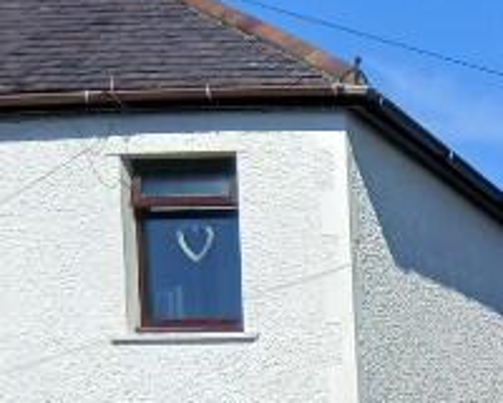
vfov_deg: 10.4
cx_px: 986
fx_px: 1935
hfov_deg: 13.0
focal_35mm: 130
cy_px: 937
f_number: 1.8
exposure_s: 1/726
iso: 20
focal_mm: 3.98
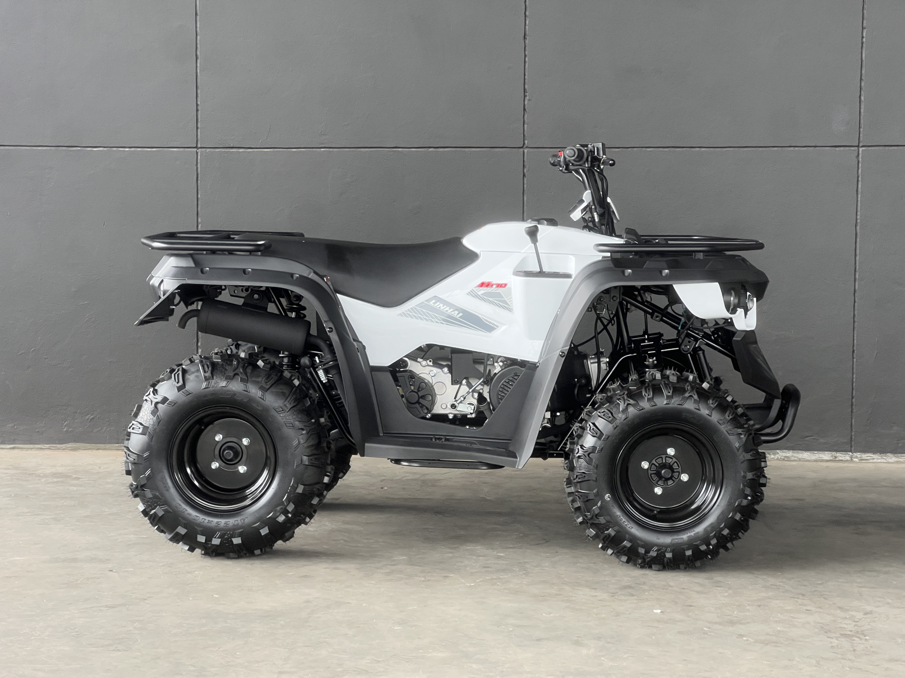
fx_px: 2013
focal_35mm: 77
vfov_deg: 19.1
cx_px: 452
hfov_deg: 25.3
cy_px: 339
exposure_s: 1/99
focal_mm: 9
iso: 200
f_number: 2.8
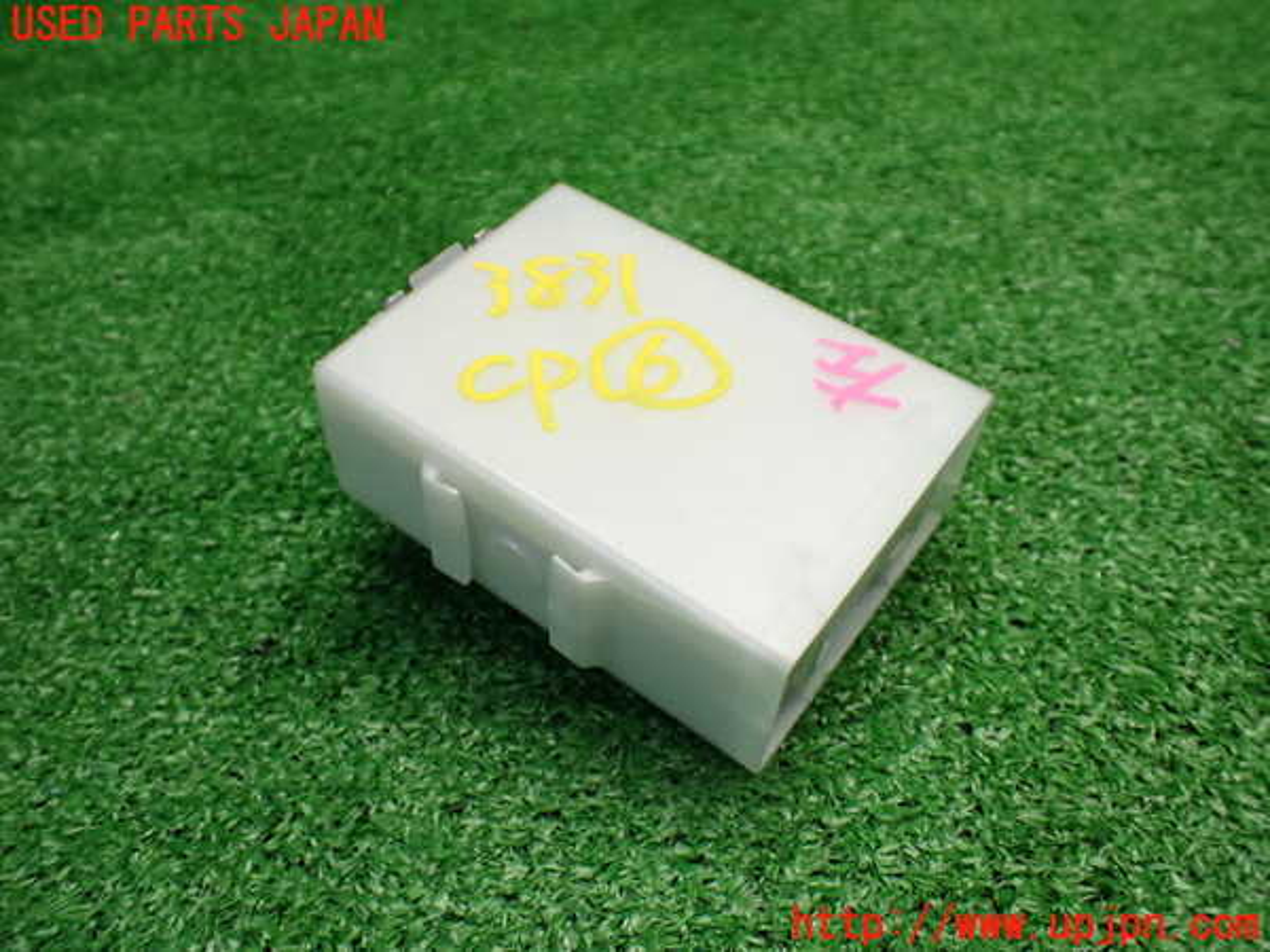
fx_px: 1101
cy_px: 476
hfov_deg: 60.0
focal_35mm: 30
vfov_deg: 46.8
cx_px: 635
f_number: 2.3
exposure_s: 1/125
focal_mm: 5.4
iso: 400
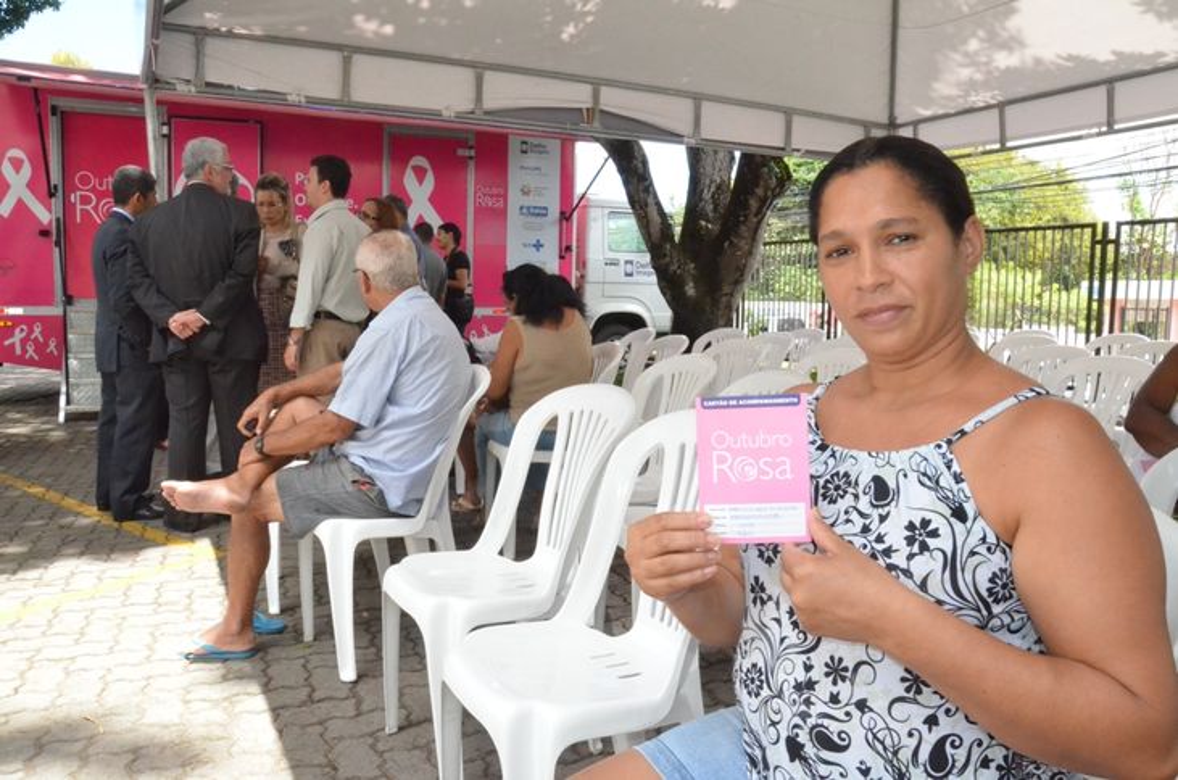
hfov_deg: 67.5
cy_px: 390
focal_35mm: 27
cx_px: 589
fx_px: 882
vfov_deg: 47.7
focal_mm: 18
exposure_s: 1/250
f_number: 22
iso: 5000
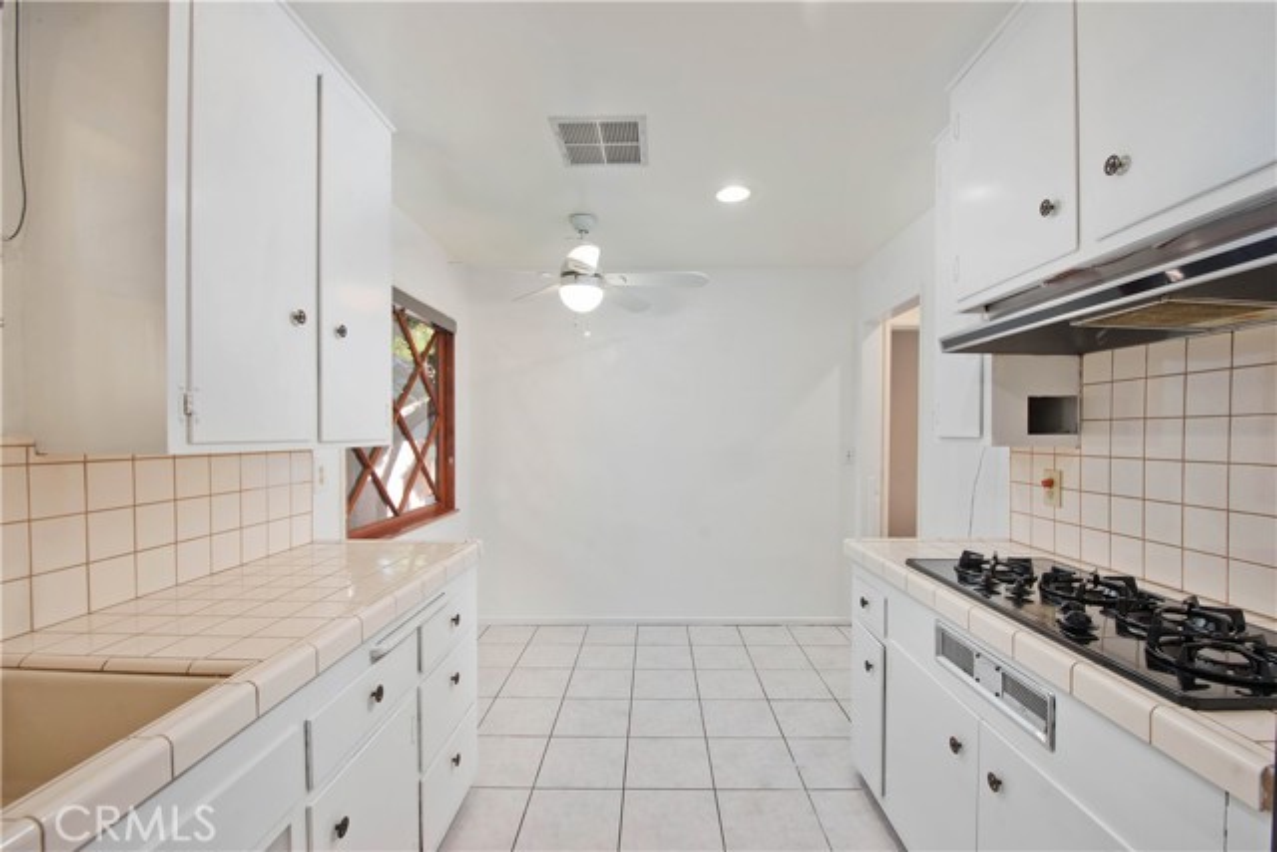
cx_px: 638
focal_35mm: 15
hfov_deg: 100.4
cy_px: 426
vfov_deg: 77.4
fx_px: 532
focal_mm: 15
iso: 400
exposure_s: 1/125
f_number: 6.3
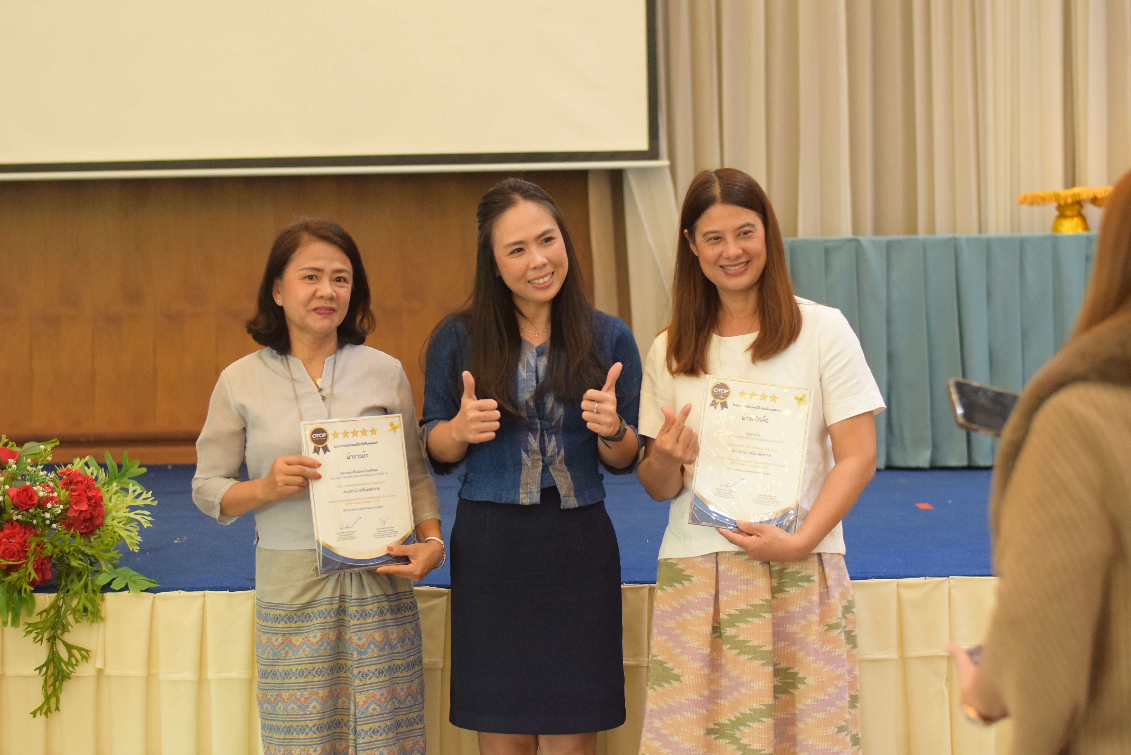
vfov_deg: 18.2
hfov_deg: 27.0
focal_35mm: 75
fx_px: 2357
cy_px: 378
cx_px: 566
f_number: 2.5
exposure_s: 1/320
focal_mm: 50
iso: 2500
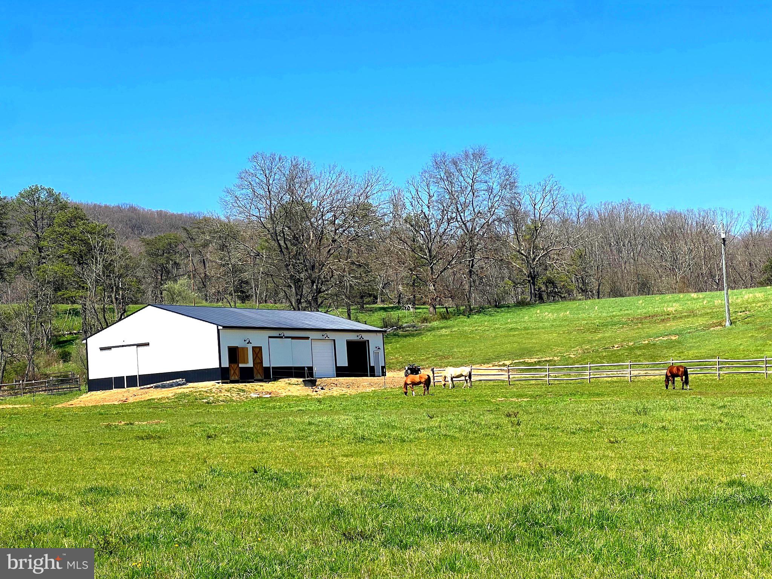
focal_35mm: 77
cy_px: 290
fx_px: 1717
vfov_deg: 19.1
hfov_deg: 25.3
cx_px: 386
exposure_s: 1/747
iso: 32
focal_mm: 9
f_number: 2.8
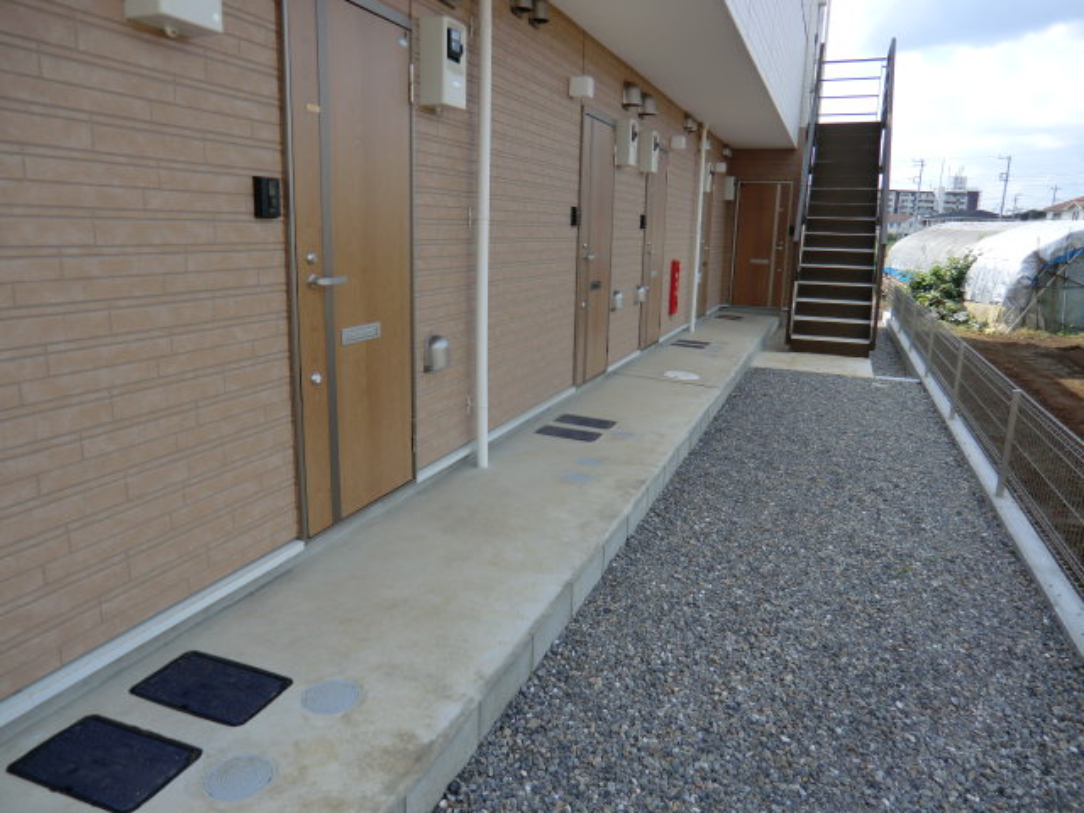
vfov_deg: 56.8
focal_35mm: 24
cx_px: 542
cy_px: 406
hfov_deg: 71.6
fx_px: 752
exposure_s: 1/500
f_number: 3.2
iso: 64
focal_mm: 4.3
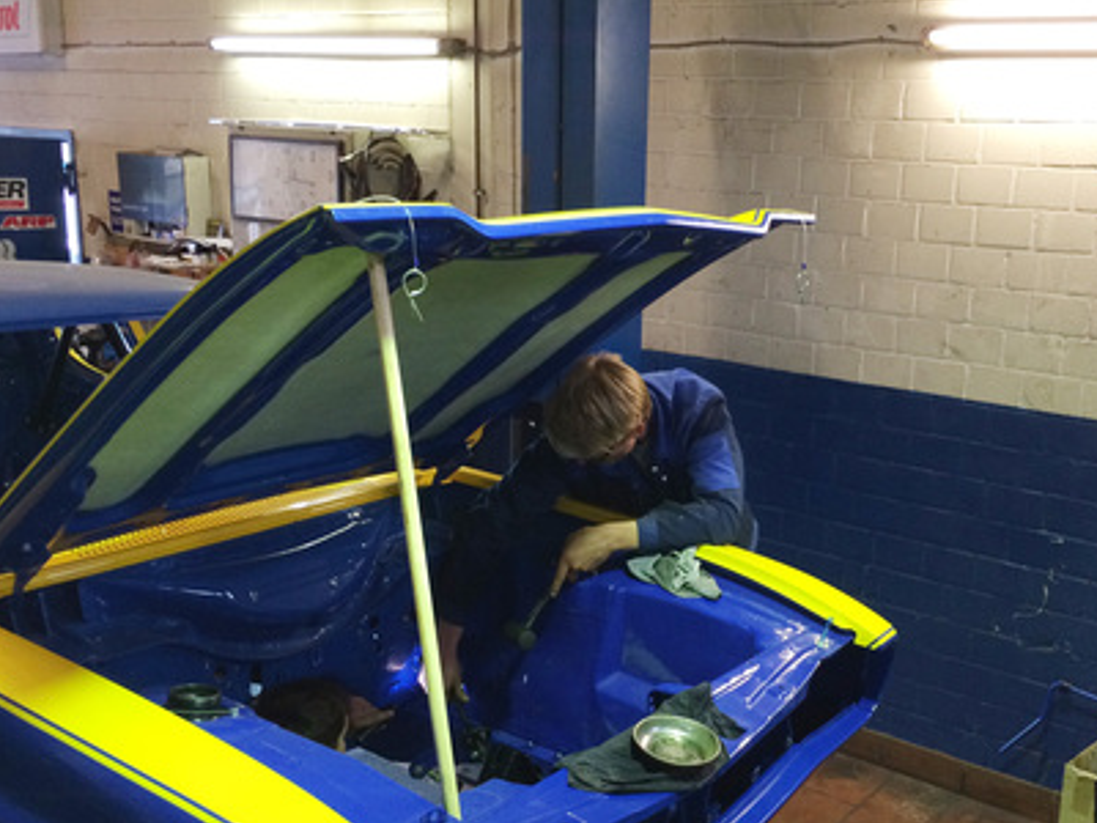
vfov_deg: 36.0
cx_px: 682
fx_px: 1268
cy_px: 431
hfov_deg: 46.4
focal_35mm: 40
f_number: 2.2
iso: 125
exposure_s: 1/30
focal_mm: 4.12
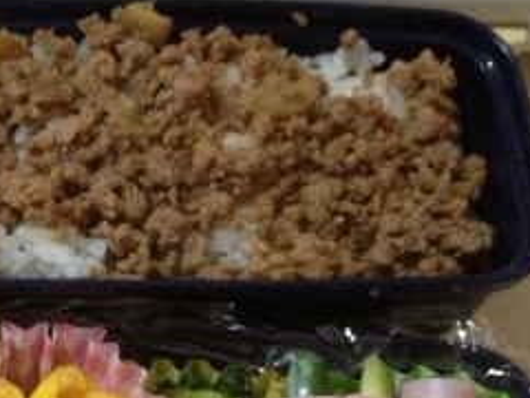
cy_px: 353
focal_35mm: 73
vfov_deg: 19.8
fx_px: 1118
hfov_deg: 25.7
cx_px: 38
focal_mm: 4.28
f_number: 2.4
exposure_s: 1/17
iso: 400
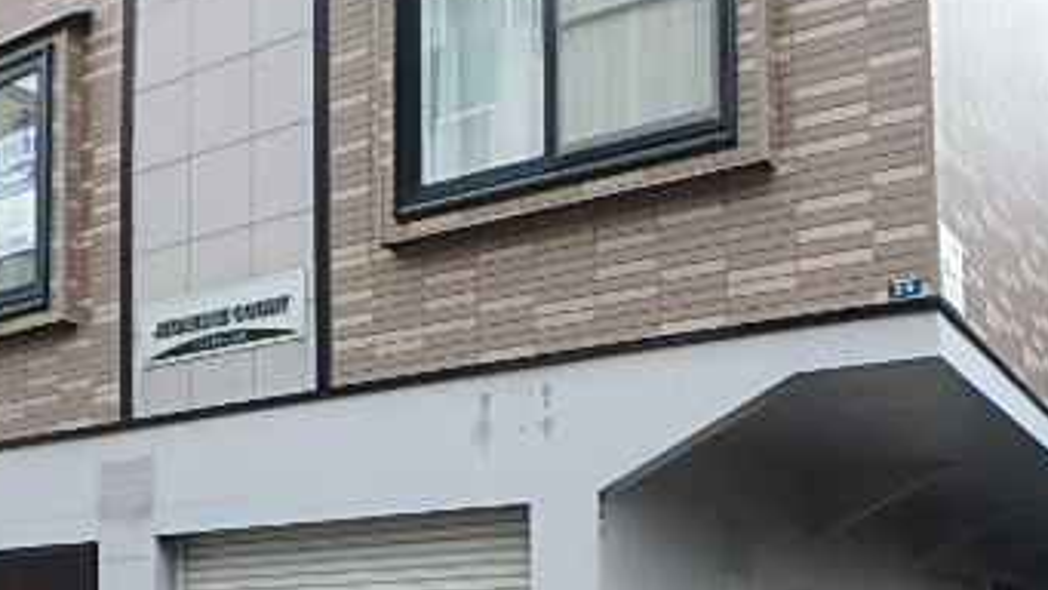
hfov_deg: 47.2
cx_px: 593
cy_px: 642
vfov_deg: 25.8
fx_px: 1195
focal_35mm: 43
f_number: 3.5
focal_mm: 3.7
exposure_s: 1/500
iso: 125
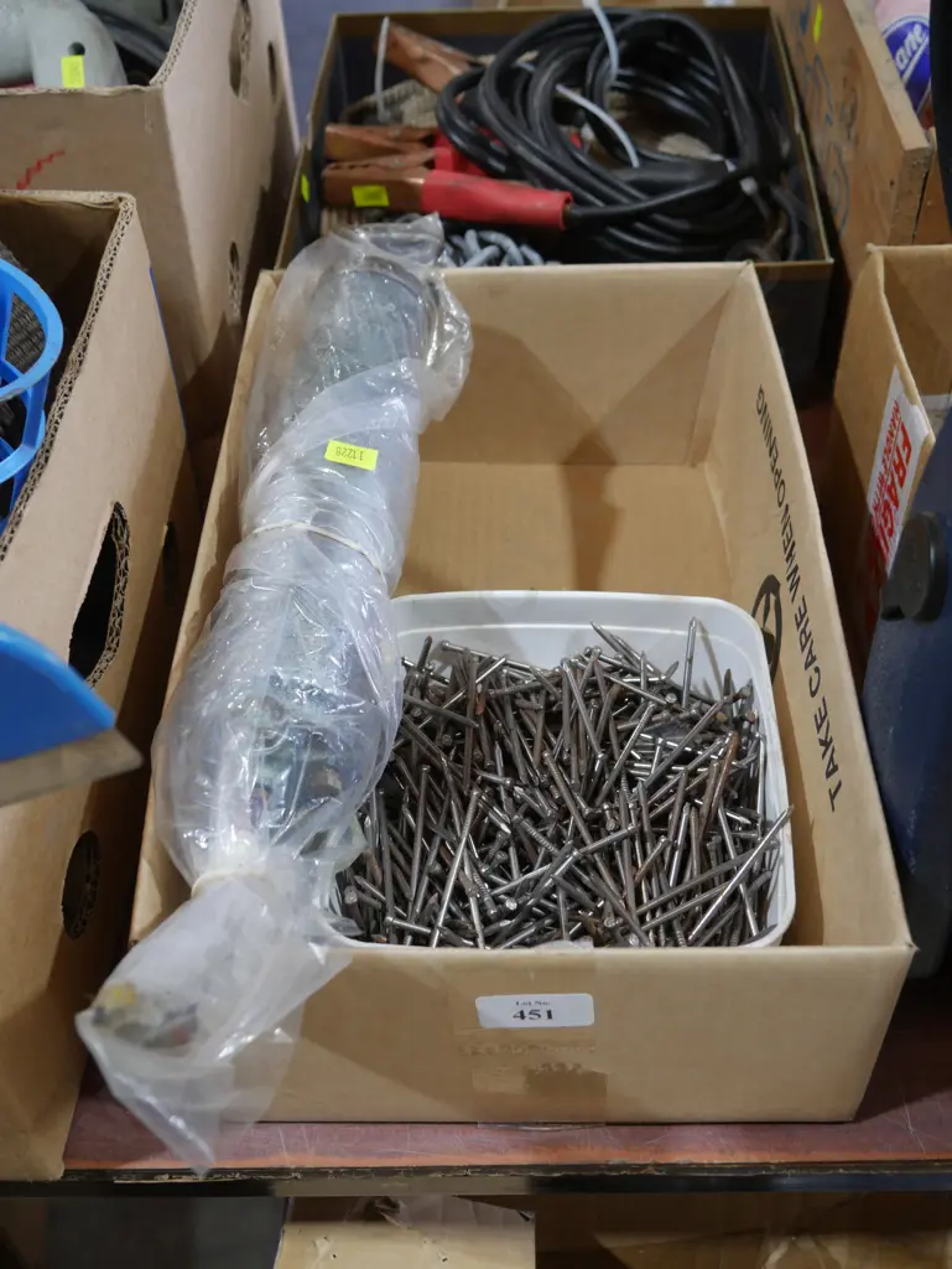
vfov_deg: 49.0
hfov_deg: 37.8
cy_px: 634
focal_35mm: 38
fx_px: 1392
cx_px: 476
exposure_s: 1/60
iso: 500
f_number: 4.1
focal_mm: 19
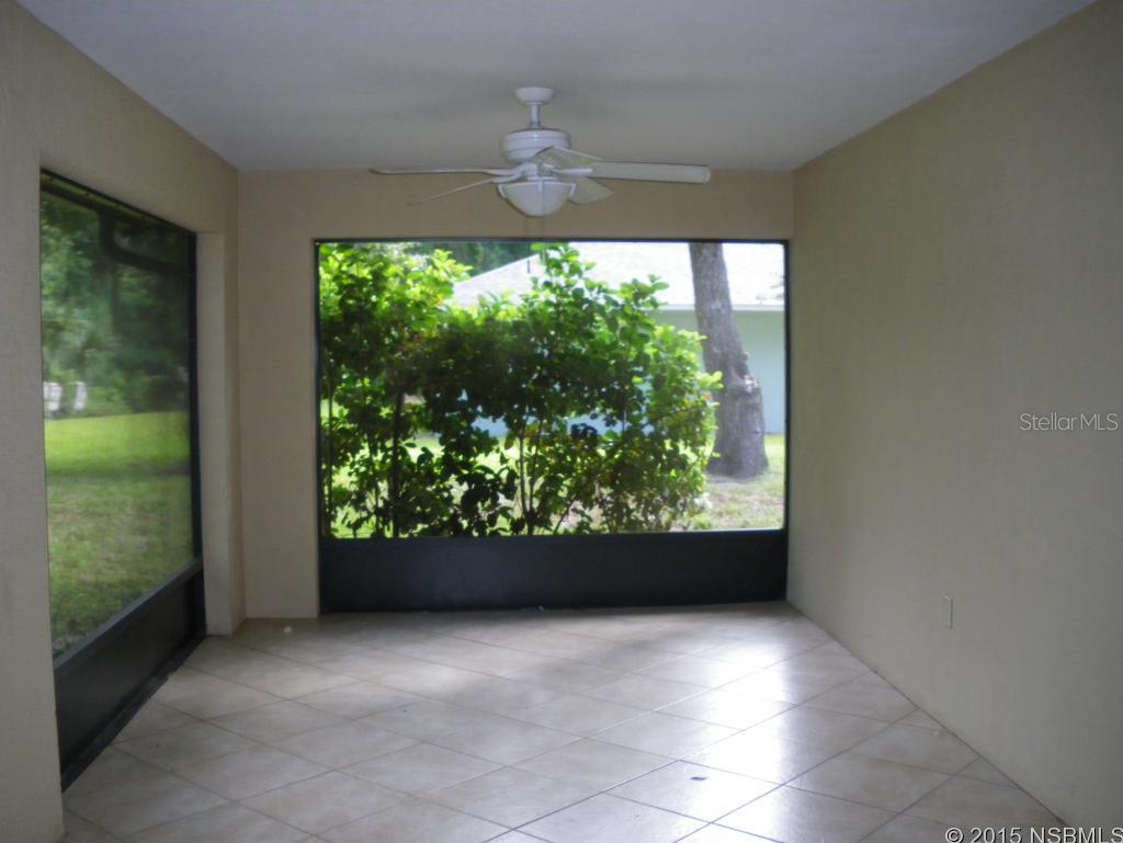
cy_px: 422
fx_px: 1168
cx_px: 562
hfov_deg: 51.3
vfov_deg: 39.7
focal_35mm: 36
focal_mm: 6.3
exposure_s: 1/50
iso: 250
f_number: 3.5
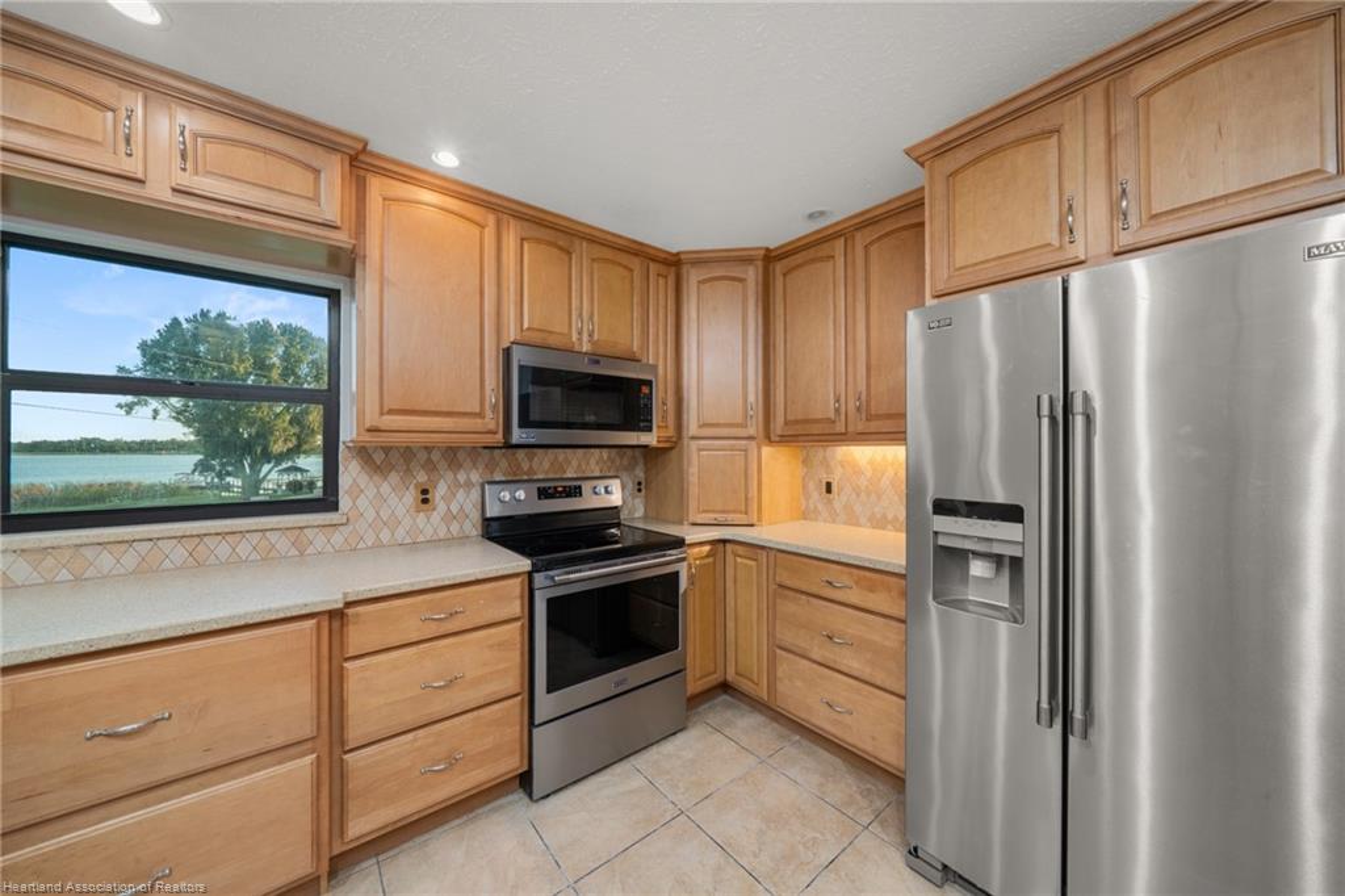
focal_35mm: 12
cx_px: 672
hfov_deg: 112.6
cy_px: 448
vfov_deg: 90.0
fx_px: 448
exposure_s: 1/1.67
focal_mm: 12
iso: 400
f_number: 11
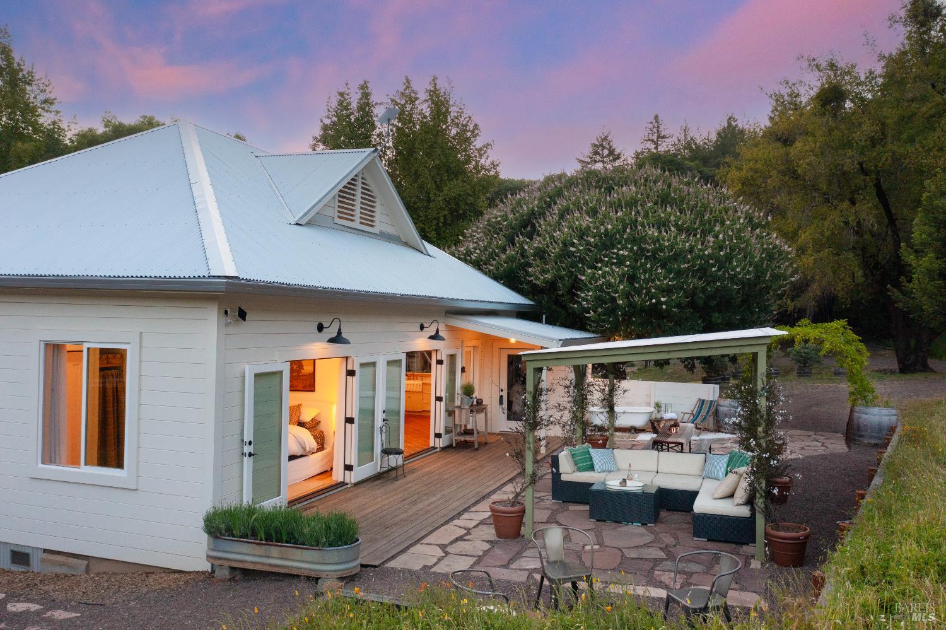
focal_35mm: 28
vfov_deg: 46.4
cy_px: 315
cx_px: 473
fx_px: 735
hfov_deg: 65.5
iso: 200
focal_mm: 10.26
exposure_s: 1/60
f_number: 3.5
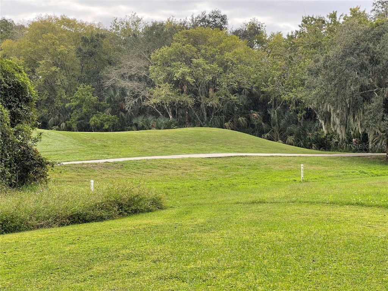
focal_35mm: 64
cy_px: 146
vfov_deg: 22.9
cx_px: 194
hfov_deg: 30.3
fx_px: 717
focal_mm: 7.5
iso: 20
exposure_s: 1/142
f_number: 2.2
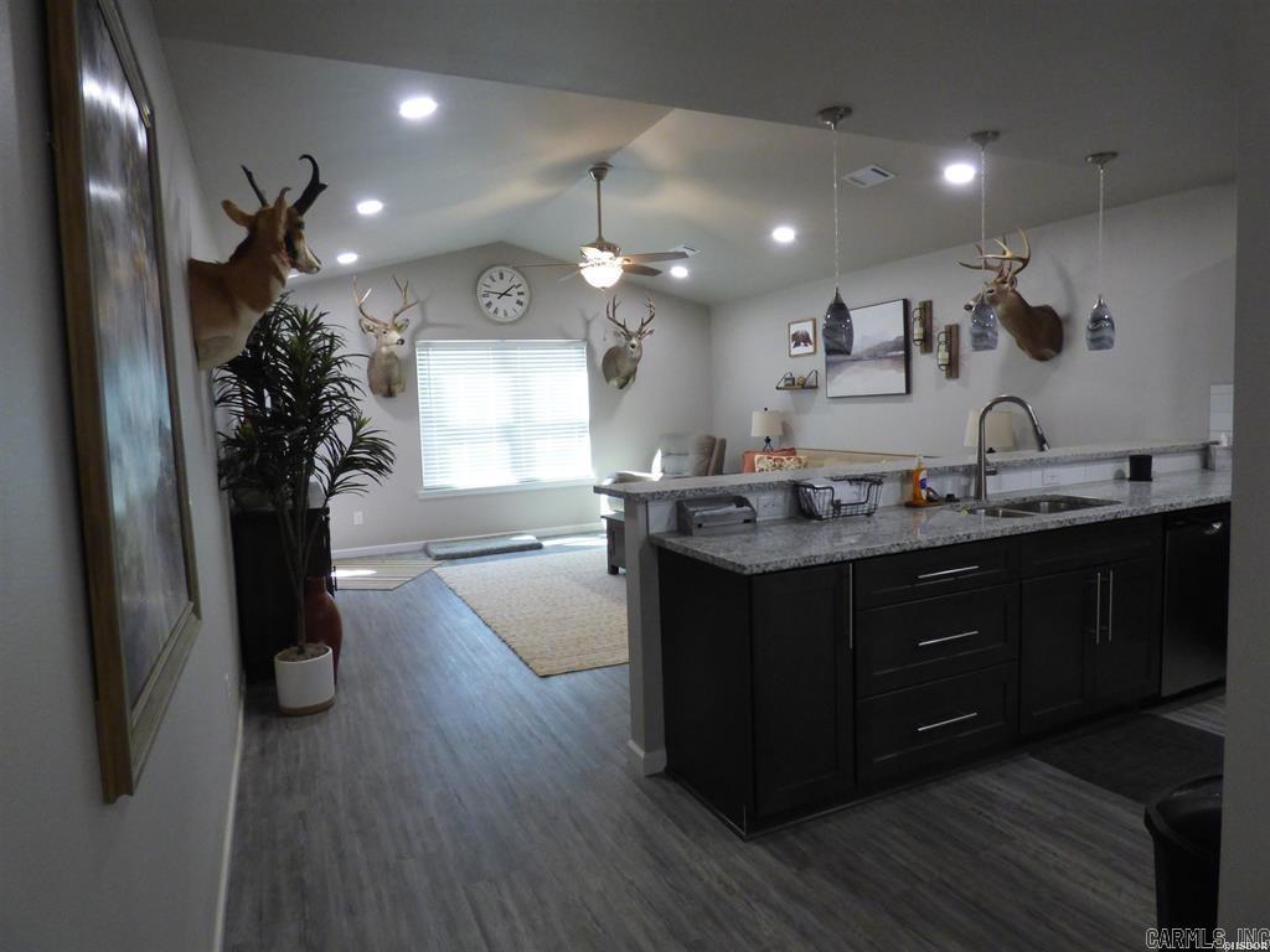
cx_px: 635
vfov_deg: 63.4
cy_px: 476
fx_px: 770
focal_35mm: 21
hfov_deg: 79.0
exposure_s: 1/60
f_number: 2.8
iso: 400
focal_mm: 3.64
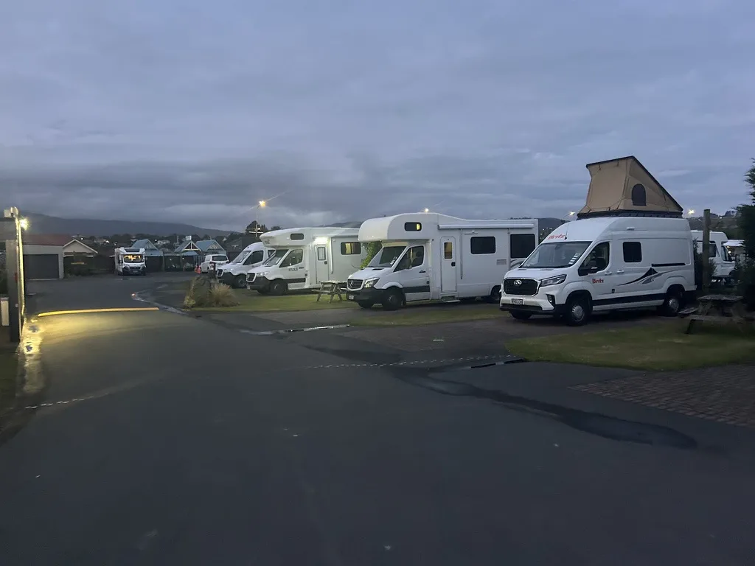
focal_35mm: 26
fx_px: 567
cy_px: 283
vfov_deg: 53.1
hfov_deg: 67.3
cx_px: 378
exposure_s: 1/30
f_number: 1.5
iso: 640
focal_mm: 5.7
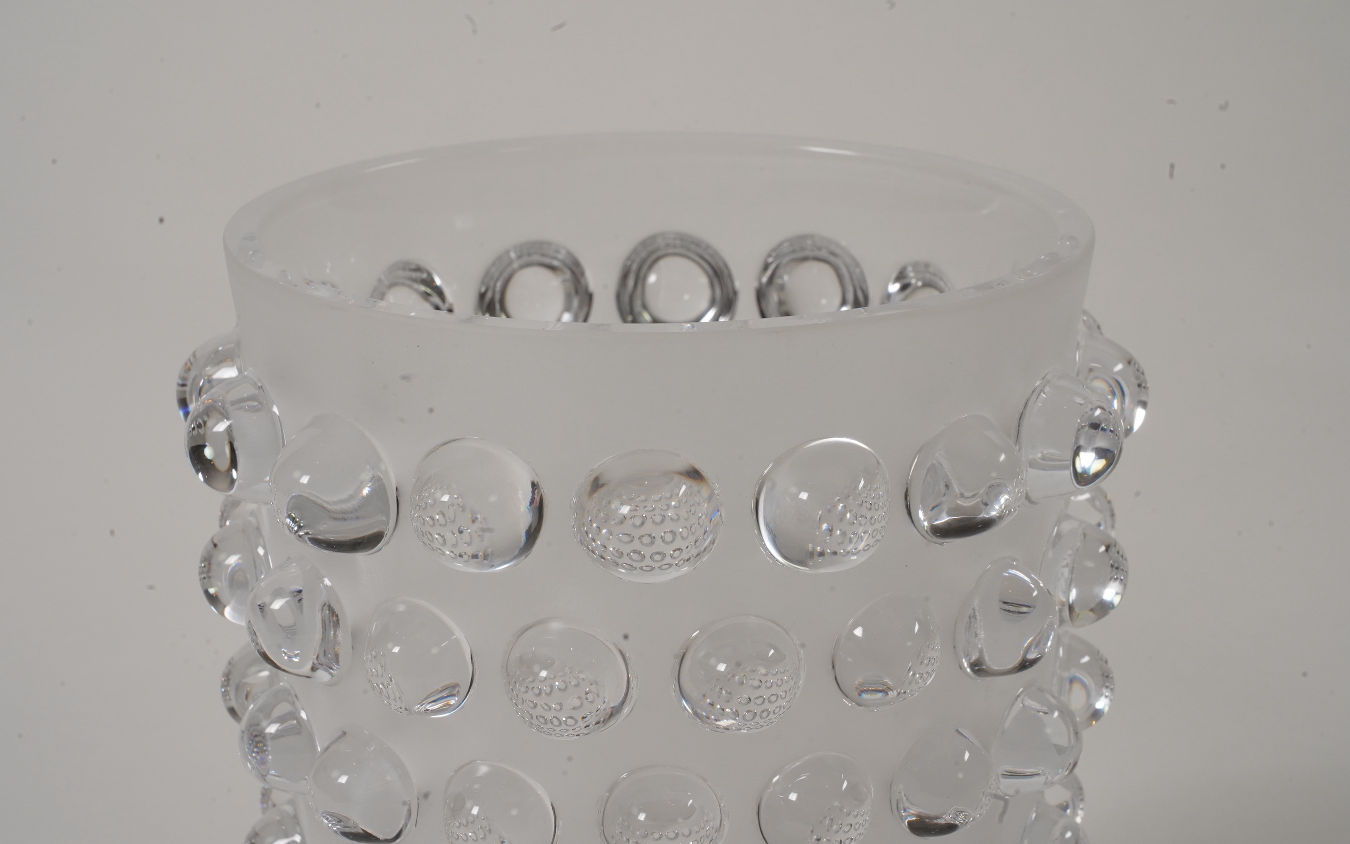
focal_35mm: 108
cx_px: 680
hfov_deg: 19.3
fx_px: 3974
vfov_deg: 12.1
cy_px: 410
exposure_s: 1/125
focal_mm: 105
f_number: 20
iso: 1250
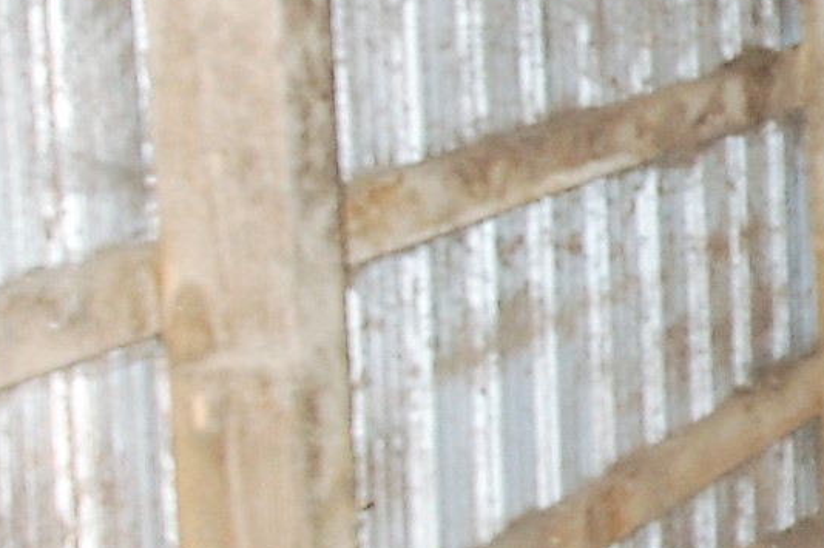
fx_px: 3865
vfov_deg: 8.1
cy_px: 113
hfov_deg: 10.8
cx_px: 1810
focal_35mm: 169
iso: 800
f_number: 3.5
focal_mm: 20
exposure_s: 1/60
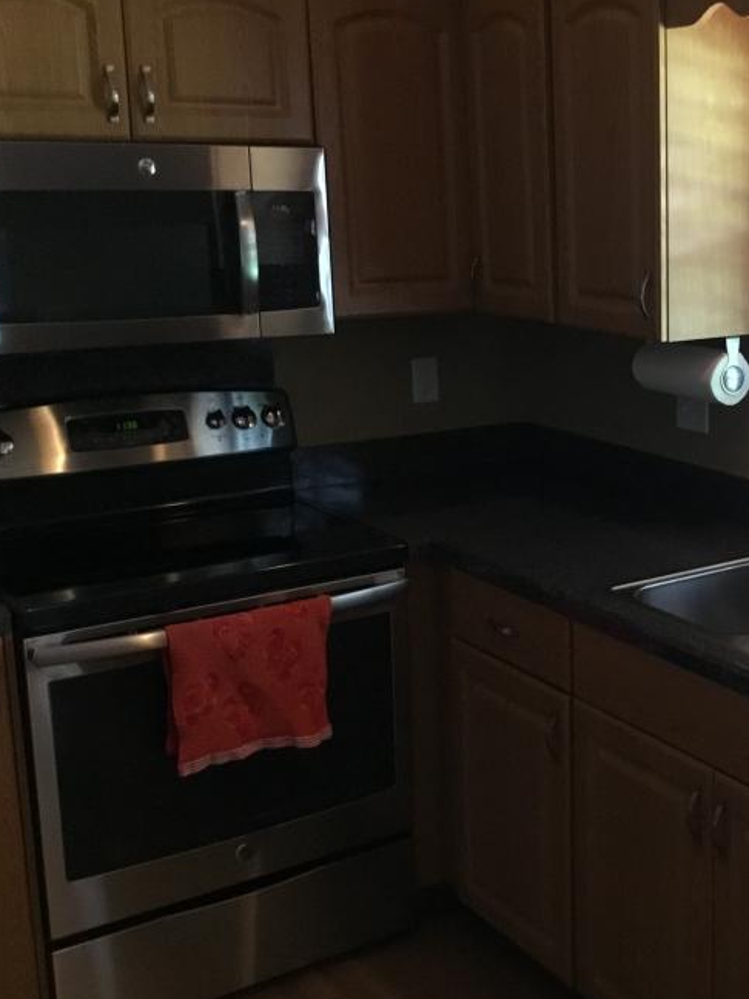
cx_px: 741
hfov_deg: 28.0
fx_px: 1414
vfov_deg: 38.9
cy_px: 452
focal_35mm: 49
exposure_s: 1/30
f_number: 2.4
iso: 200
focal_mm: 3.3
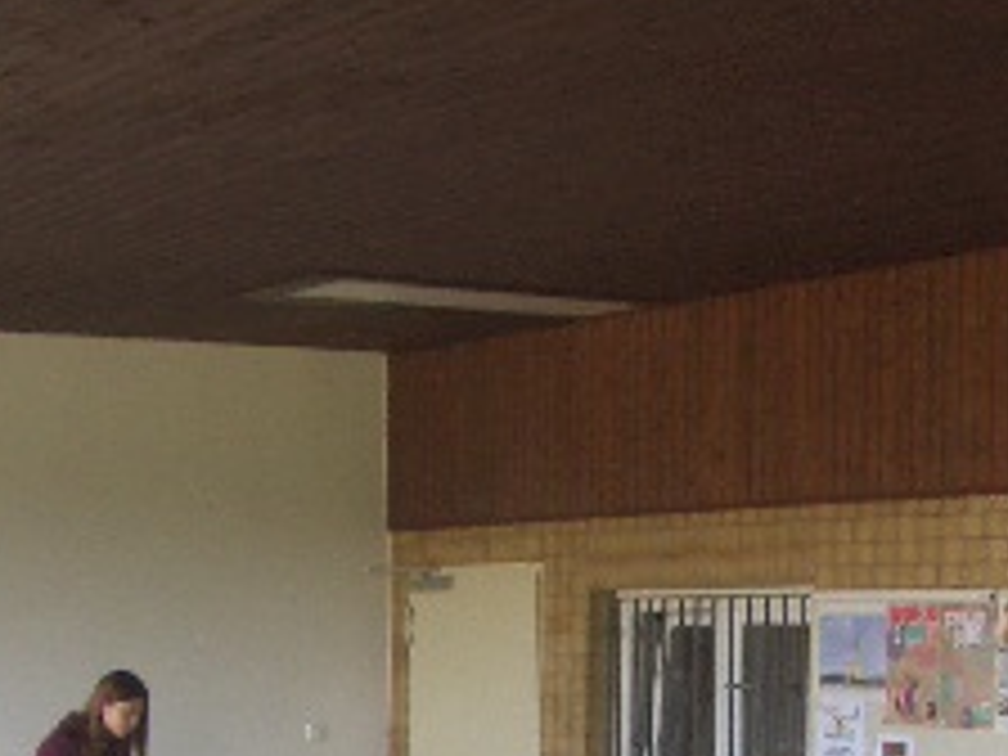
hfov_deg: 19.5
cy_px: 950
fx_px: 2912
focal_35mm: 100
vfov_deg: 14.3
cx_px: 729
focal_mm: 5.8
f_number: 2.6
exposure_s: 1/80
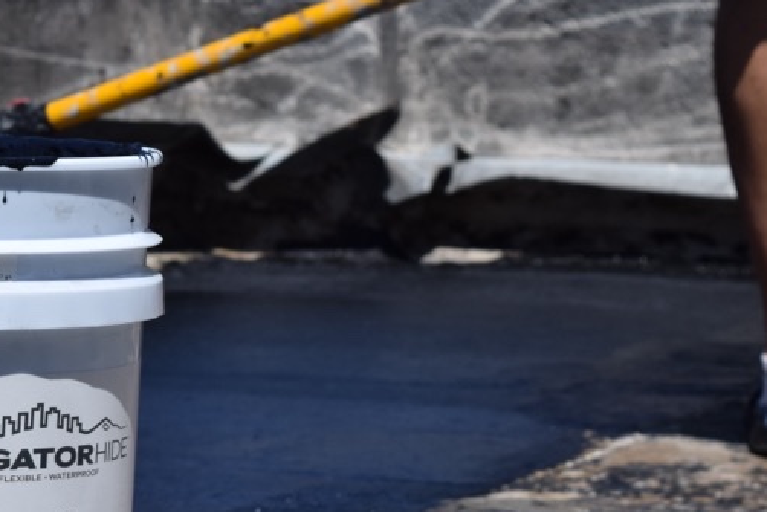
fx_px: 4202
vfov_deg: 7.0
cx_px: -31
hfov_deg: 10.3
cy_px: 440
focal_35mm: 197
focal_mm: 55
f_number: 8
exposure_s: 1/1250
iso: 200
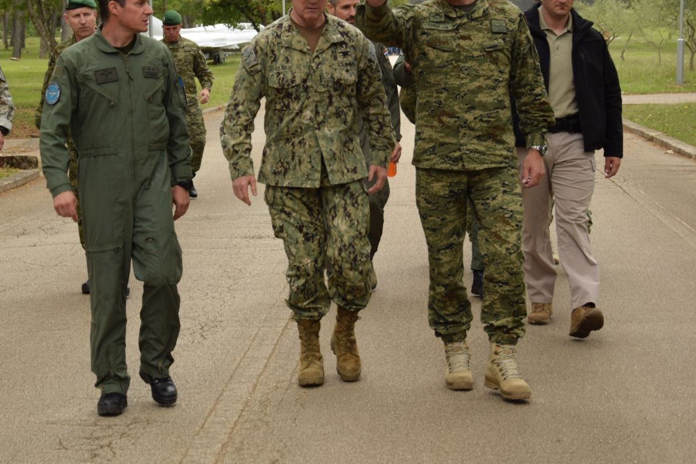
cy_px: 196
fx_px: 1992
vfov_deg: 13.3
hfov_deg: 19.8
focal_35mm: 103
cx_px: 282
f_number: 6.3
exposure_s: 1/160
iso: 100
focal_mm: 48
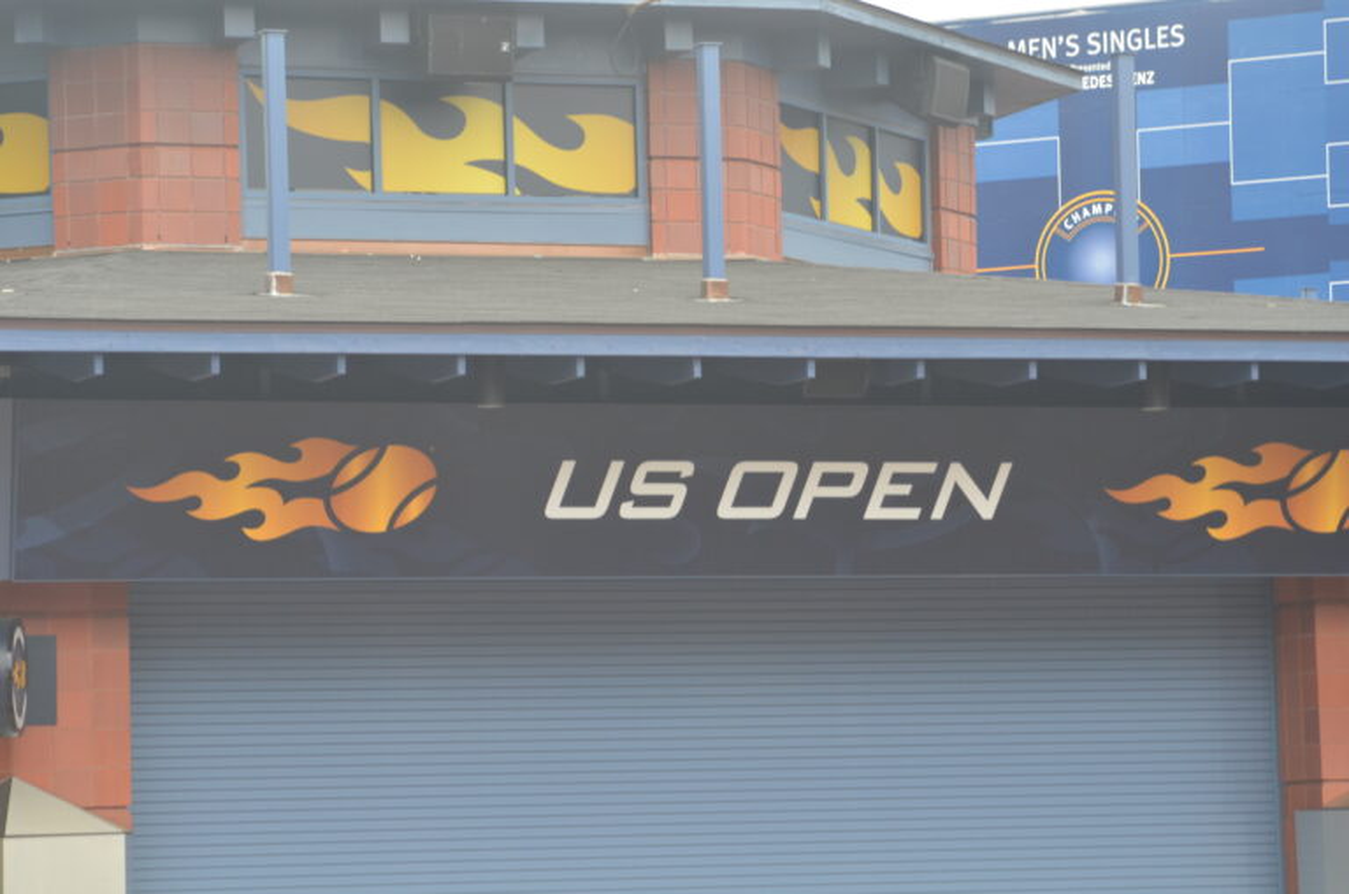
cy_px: 447
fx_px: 5891
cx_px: 674
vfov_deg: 8.7
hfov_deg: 13.1
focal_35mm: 158
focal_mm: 105
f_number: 5.6
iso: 400
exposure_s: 1/500
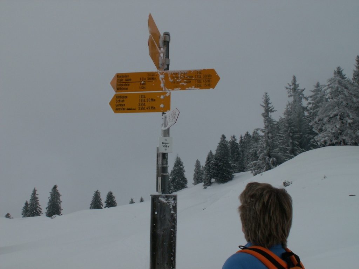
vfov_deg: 32.9
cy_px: 134
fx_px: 456
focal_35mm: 44
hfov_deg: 42.9
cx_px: 180
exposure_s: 1/160
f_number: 8
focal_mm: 7.24
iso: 50
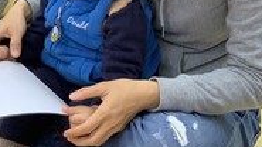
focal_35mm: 131
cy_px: 7
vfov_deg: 9.2
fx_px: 910
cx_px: 52
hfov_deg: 16.3
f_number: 2.4
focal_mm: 6
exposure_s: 1/97
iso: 125
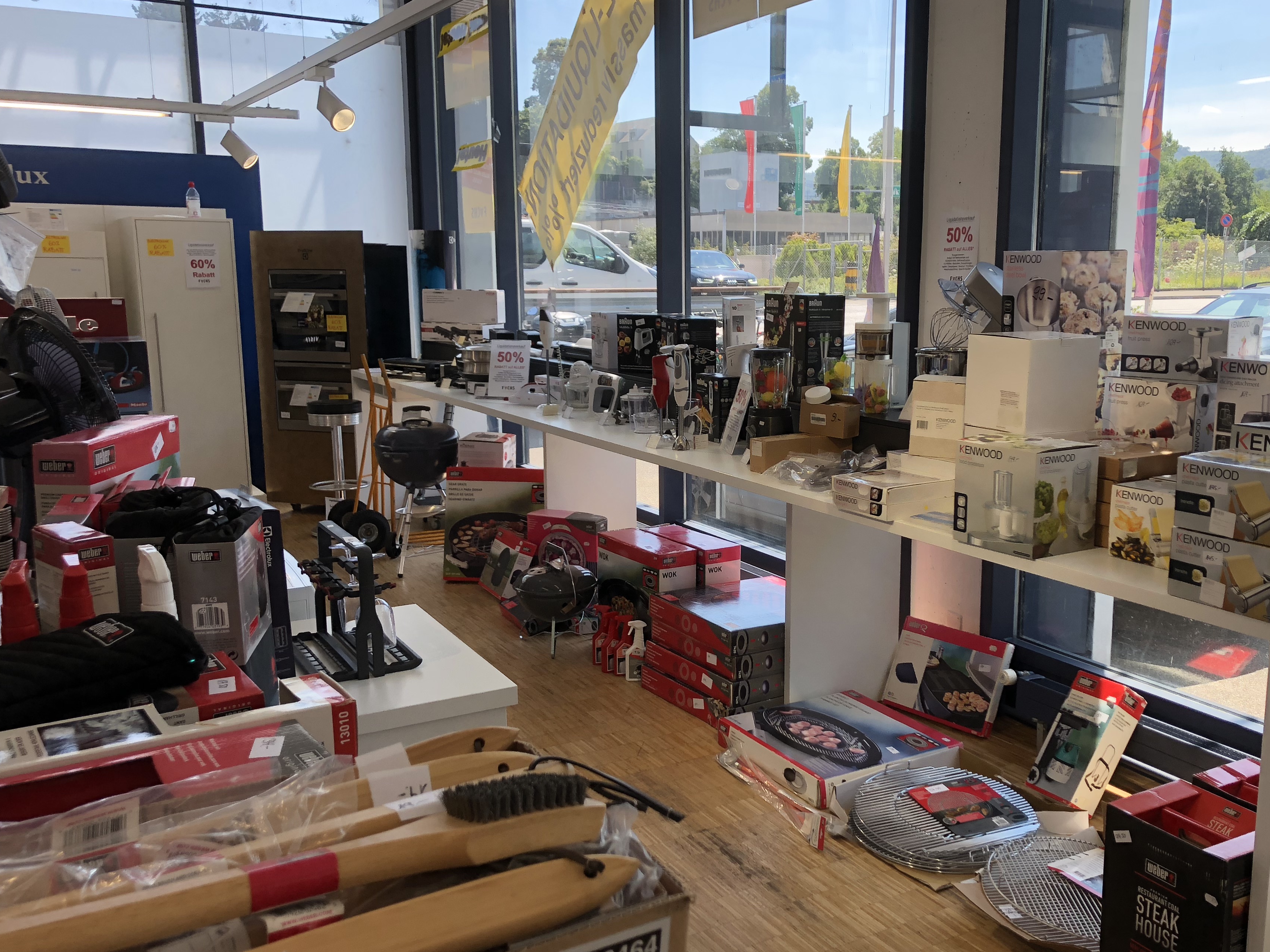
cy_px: 490
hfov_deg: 55.1
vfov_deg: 42.9
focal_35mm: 33
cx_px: 726
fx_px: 1211
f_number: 1.8
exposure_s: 1/279
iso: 20
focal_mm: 4
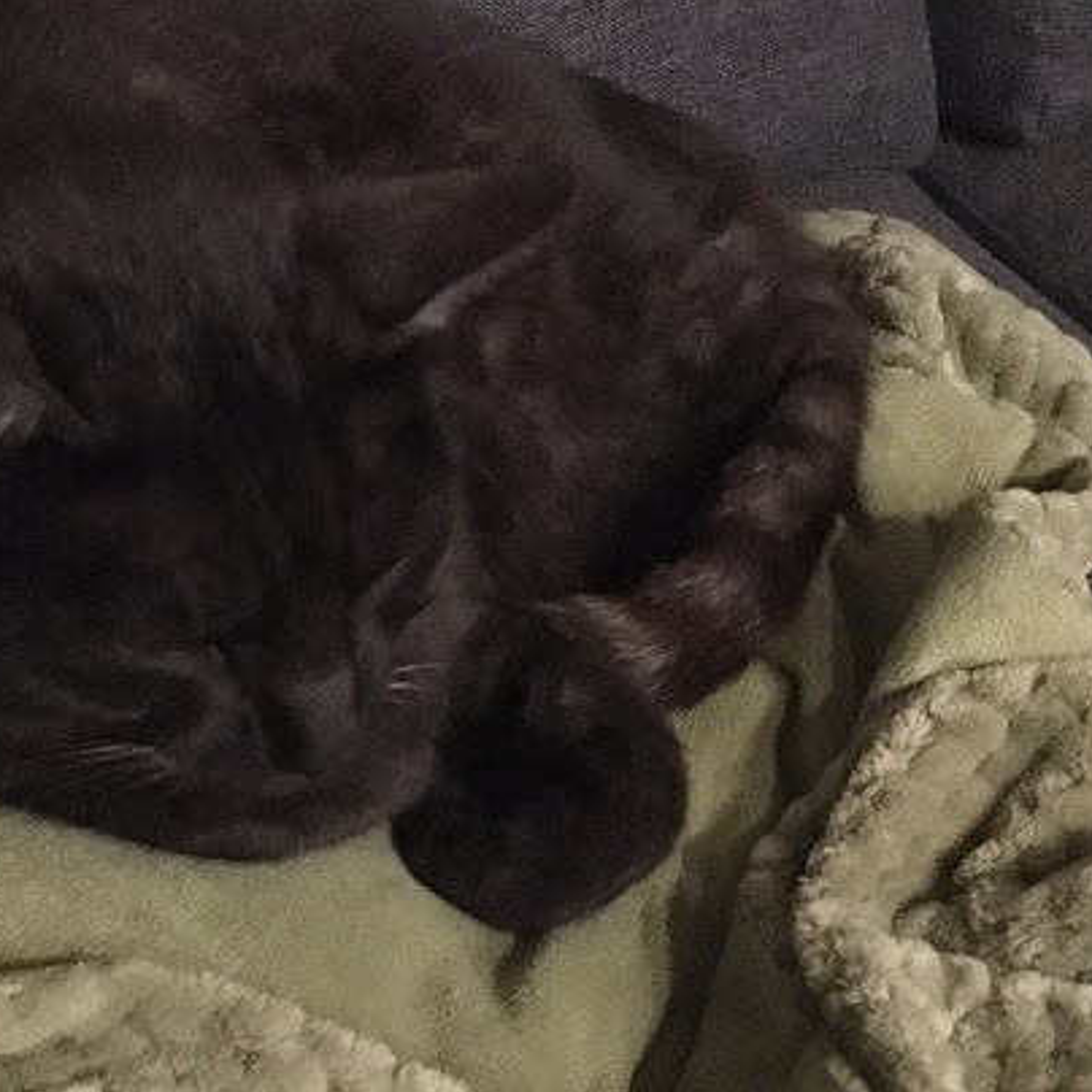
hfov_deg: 26.4
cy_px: 554
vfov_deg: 26.5
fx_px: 2320
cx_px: 392
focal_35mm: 65
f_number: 2.2
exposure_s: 1/17
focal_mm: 4.15
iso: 1600
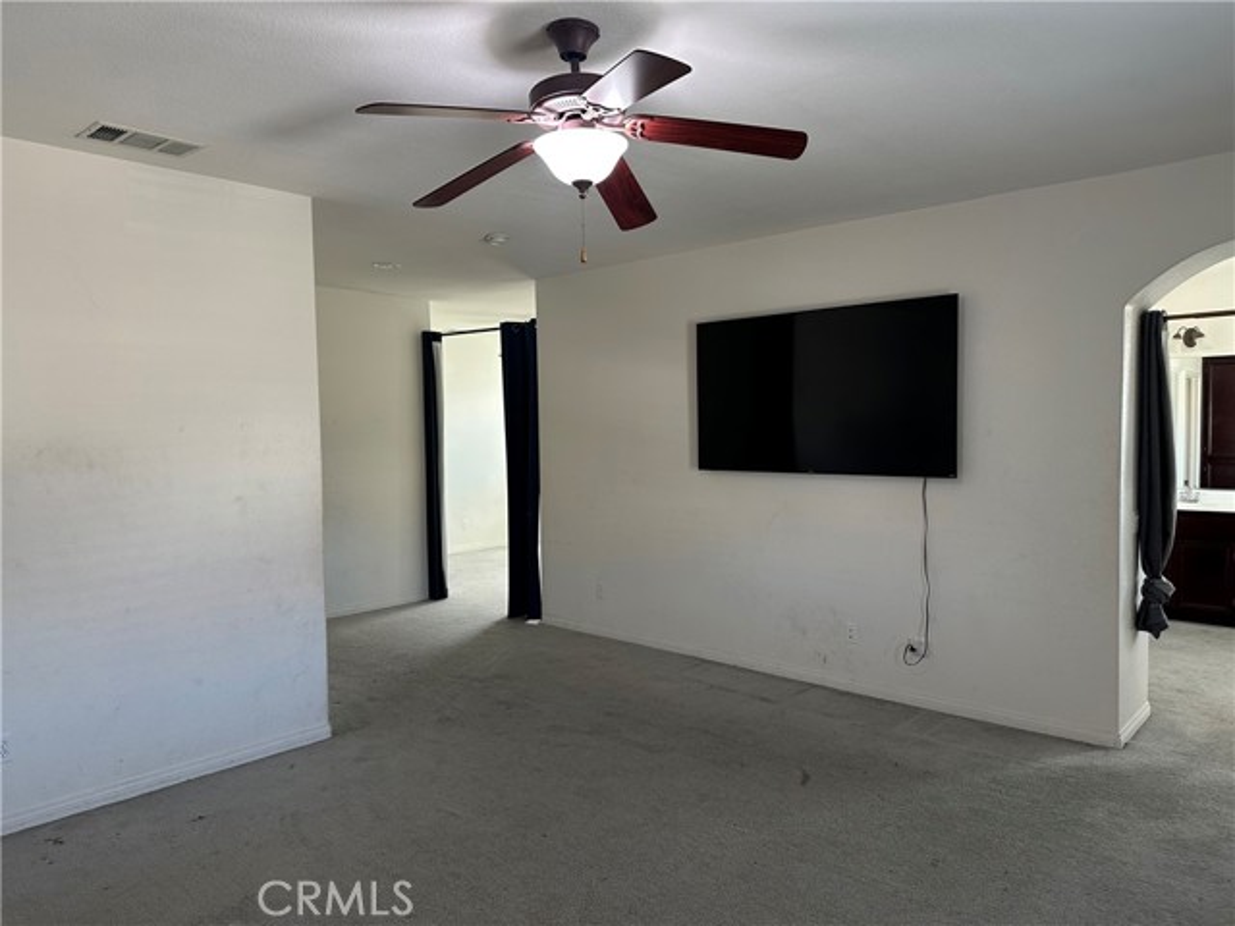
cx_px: 618
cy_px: 463
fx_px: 856
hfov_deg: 71.6
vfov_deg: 56.8
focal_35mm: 24
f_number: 1.78
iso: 160
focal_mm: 6.86
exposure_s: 1/60
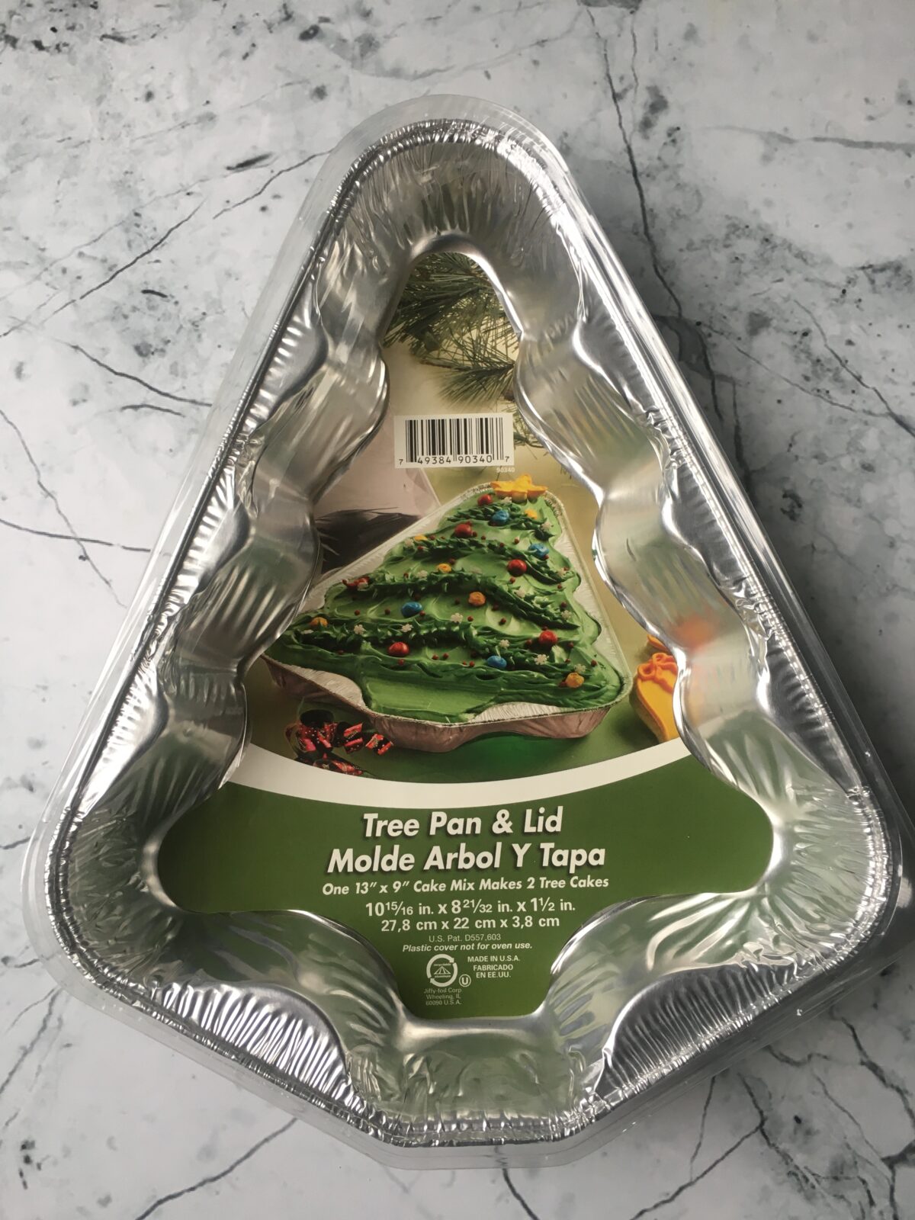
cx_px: 458
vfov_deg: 61.7
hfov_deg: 48.2
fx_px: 1022
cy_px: 610
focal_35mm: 29
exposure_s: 1/30
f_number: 2.2
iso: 50
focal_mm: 4.15
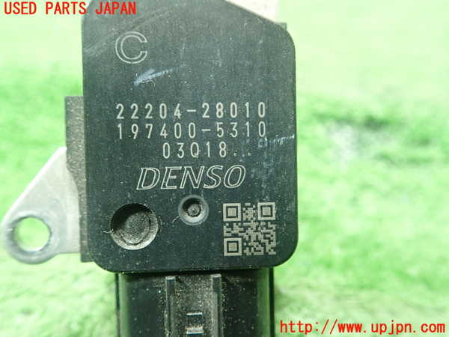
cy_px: 168
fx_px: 389
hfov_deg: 60.0
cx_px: 224
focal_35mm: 30
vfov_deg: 46.8
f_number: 2.3
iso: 800
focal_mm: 5.5
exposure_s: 1/60
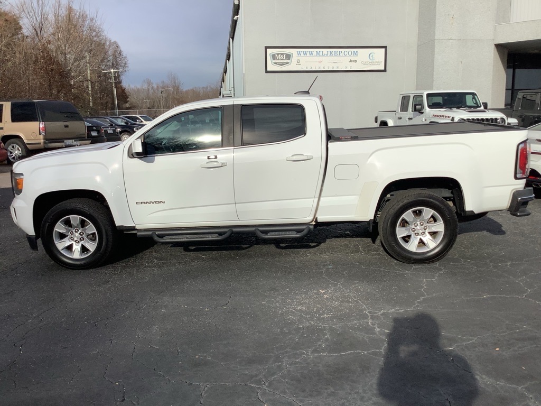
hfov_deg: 58.4
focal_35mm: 31
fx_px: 484
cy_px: 203
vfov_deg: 45.4
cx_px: 270
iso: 25
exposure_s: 1/2632
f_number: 2.4
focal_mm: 3.3
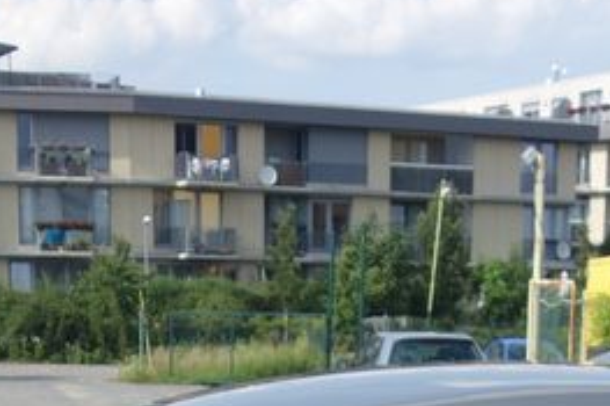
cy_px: 776
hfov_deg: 18.8
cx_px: 343
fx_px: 1846
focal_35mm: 109
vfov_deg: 11.5
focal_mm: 10.4
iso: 125
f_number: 2.2
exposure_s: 1/2000
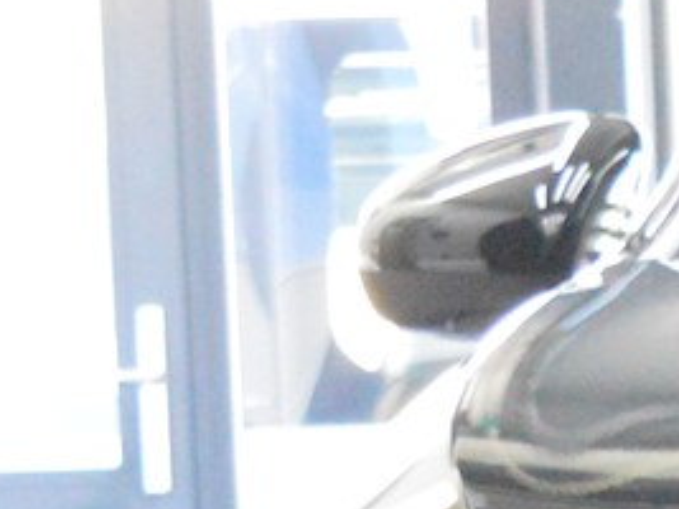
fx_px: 6901
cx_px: 1862
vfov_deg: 4.1
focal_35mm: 352
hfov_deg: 5.4
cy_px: 1284
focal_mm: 34
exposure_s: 1/125
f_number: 5.6
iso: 6400
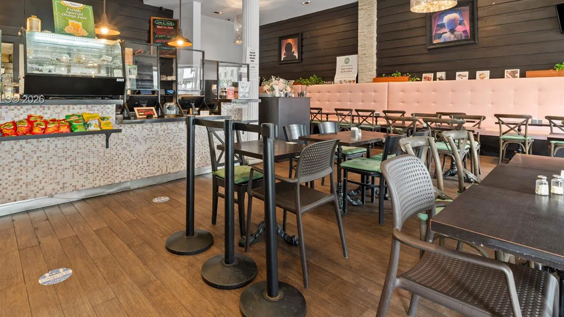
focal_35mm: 19
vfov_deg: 56.8
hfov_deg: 89.3
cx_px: 253
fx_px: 284
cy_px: 100
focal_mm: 10
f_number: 9
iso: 100
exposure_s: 8
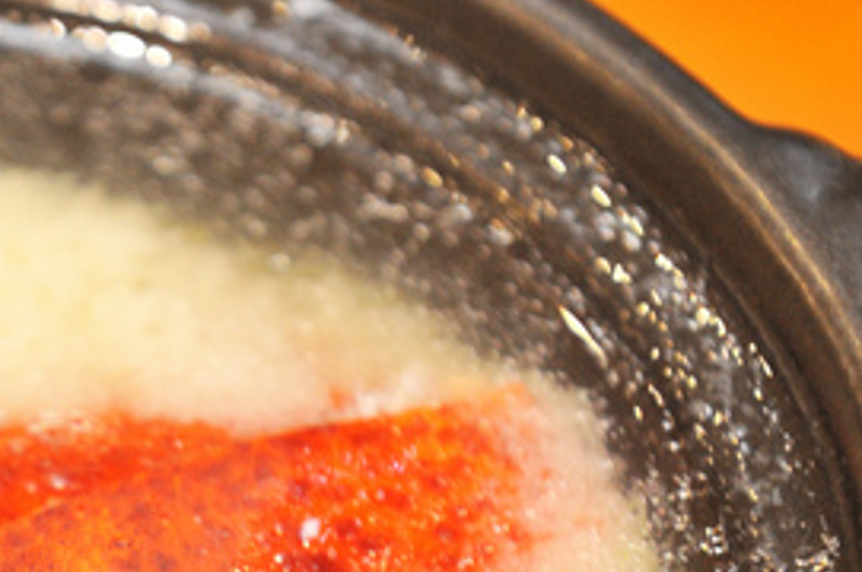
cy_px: 709
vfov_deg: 6.6
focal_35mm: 207
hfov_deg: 9.8
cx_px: -140
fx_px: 4950
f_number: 5.6
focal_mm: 70
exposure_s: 1/60
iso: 1600
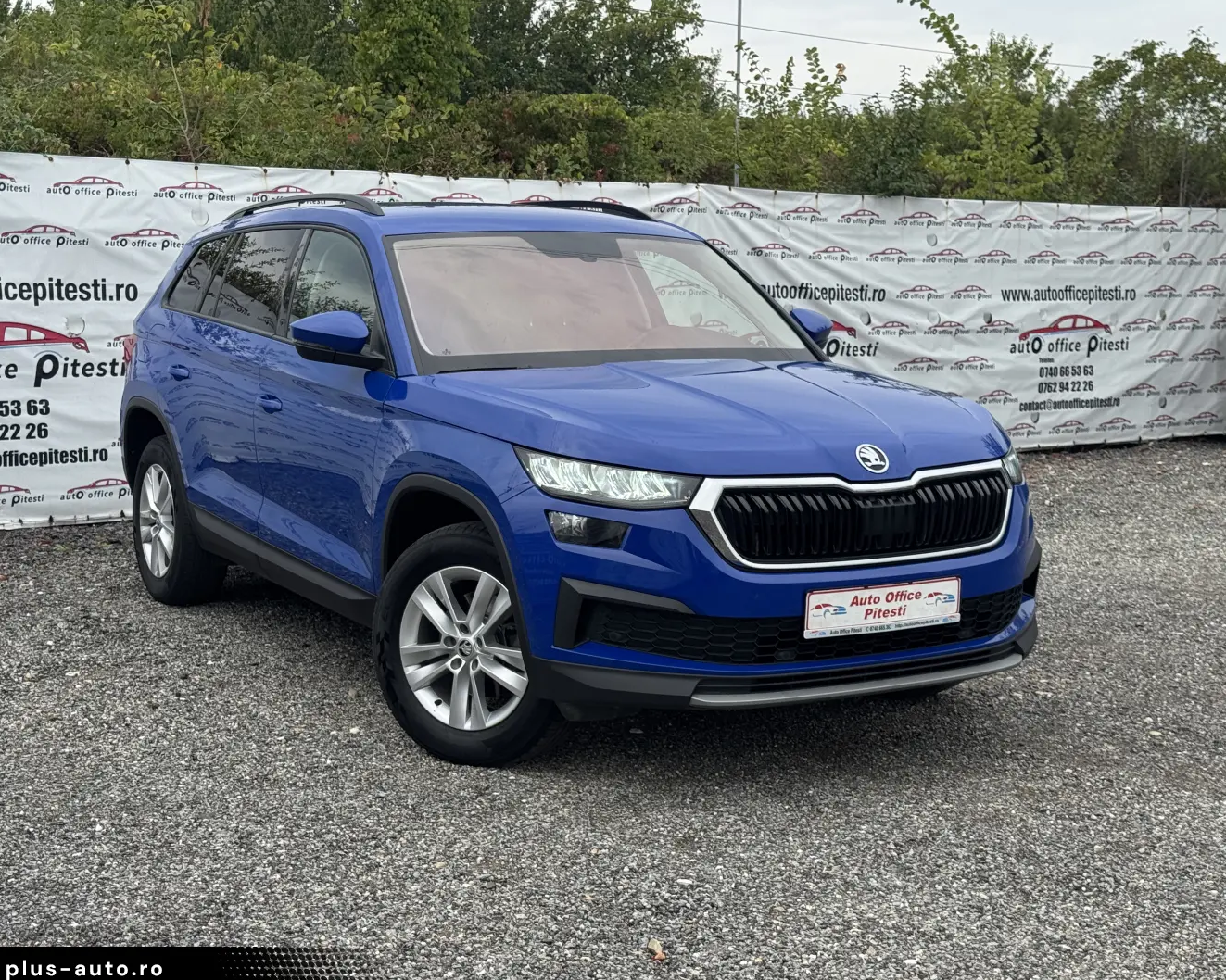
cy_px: 493
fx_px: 1850
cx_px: 607
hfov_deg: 36.7
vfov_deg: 29.7
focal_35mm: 51
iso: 64
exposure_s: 1/1724
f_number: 1.78
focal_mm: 6.76
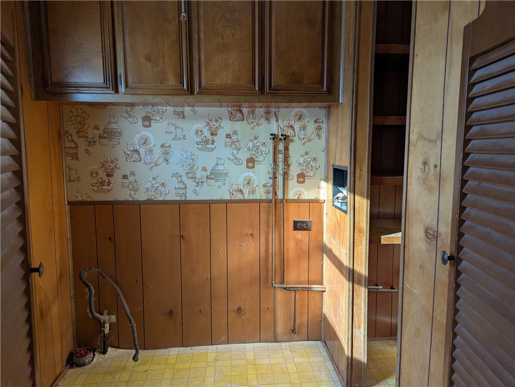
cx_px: 258
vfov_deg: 56.9
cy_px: 194
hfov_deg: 71.5
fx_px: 357
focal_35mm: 24
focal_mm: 6.81
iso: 46
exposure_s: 1/195
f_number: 1.85
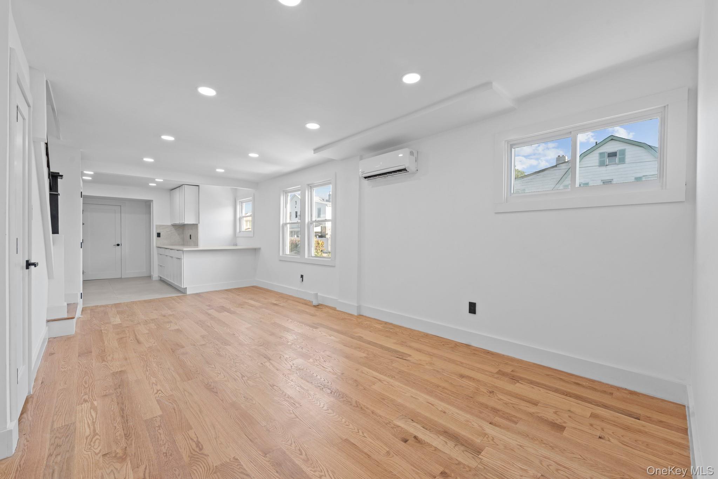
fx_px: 279
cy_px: 240
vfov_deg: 81.2
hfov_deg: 104.3
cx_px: 359
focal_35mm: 14
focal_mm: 14
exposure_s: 1/5
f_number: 10
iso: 400
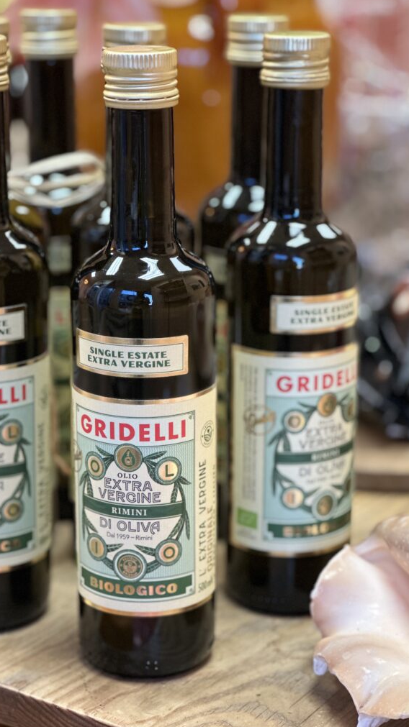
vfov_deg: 25.0
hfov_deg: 14.2
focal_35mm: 85
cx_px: 186
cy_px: 365
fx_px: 1640
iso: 200
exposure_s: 1/33
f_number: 2.8
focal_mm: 9
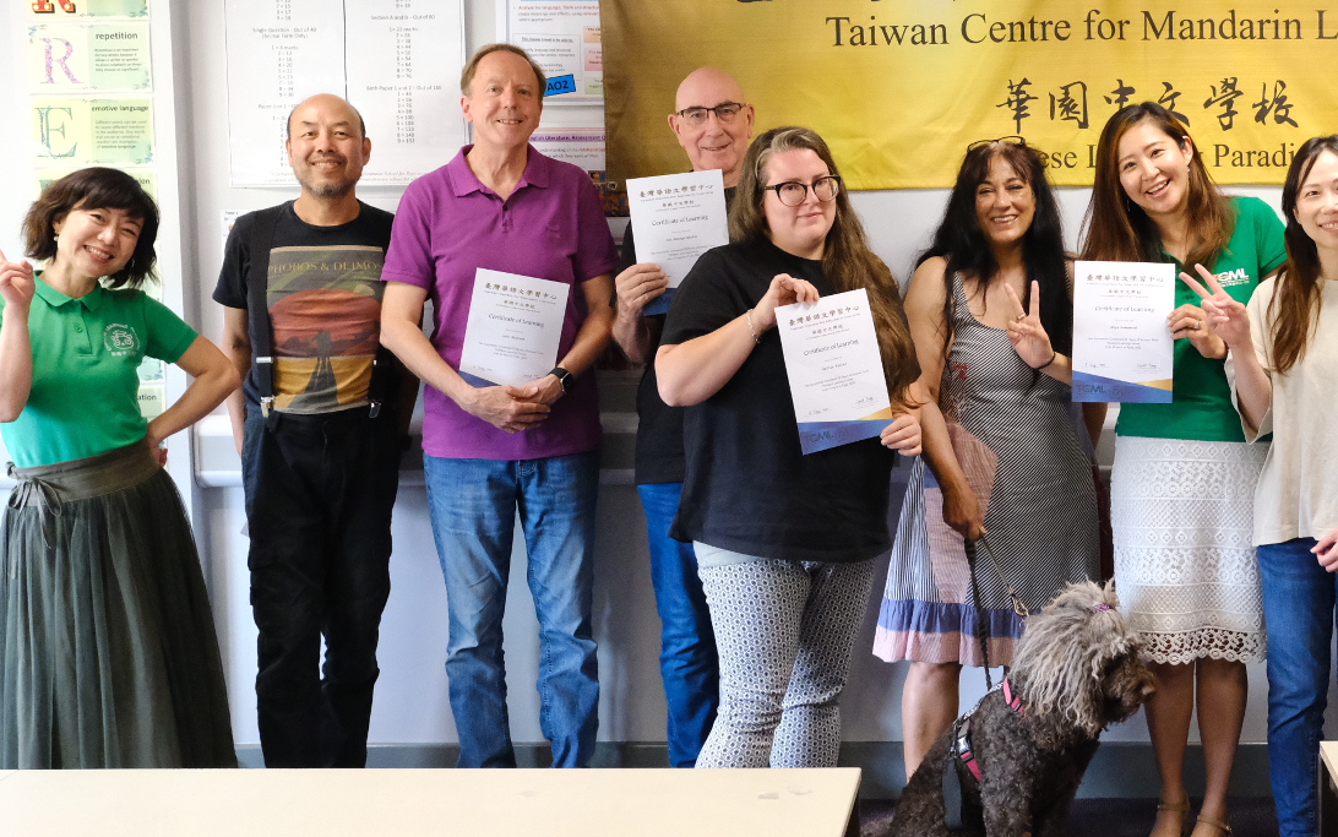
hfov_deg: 34.4
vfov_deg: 22.3
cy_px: 332
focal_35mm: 58
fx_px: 2115
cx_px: 1005
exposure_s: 1/250
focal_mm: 23
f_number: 4
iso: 8000
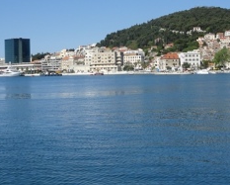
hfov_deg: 27.5
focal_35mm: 69
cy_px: 57
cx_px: 110
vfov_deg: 22.1
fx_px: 470
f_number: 4
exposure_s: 1/1000
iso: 80
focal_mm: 5.61
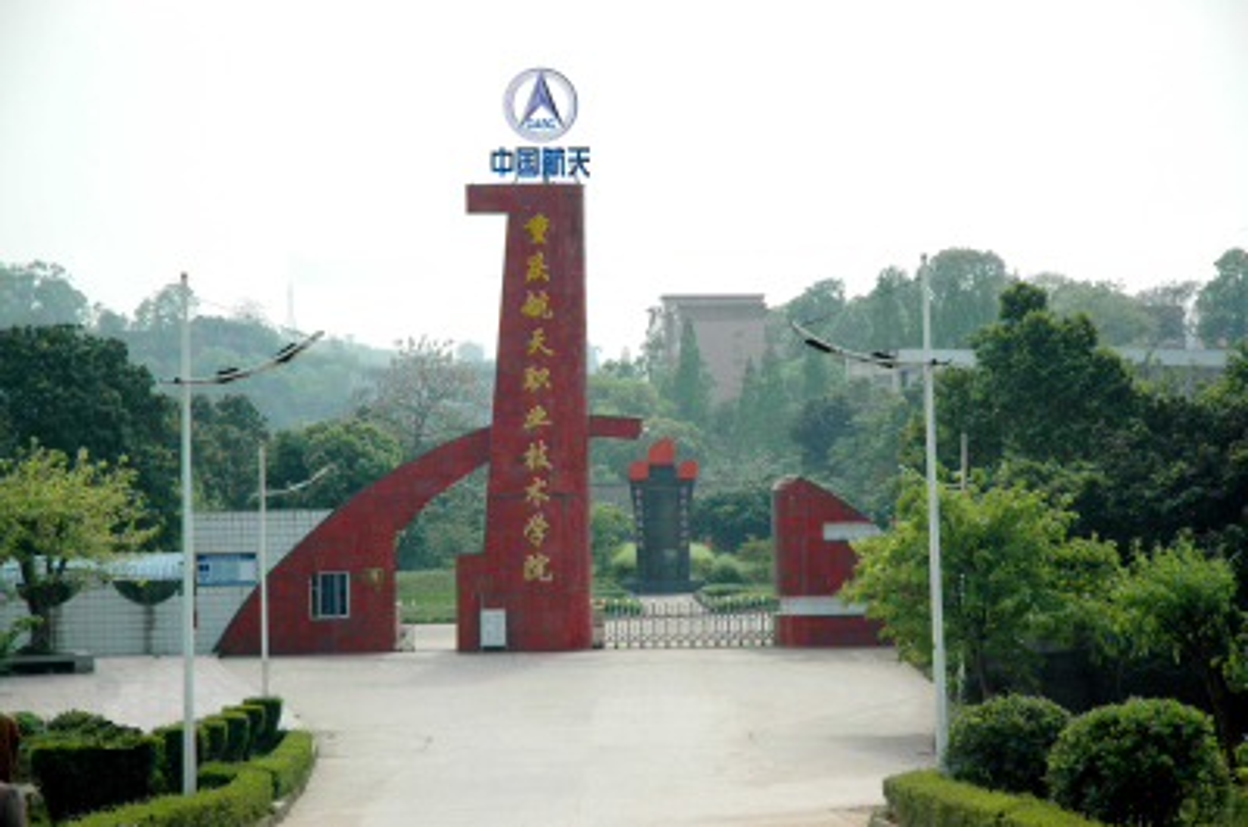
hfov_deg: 21.0
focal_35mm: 98
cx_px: 624
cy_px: 414
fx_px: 3373
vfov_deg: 14.0
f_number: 4.5
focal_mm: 65
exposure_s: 1/3000
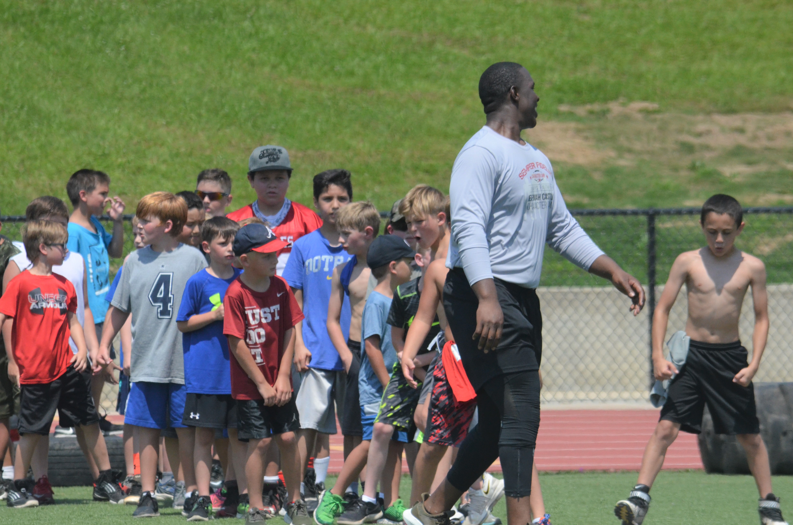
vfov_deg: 3.0
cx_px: 396
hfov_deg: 4.6
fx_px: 9892
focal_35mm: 450
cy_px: 262
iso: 1600
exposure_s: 1/4000
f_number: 9
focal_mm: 300
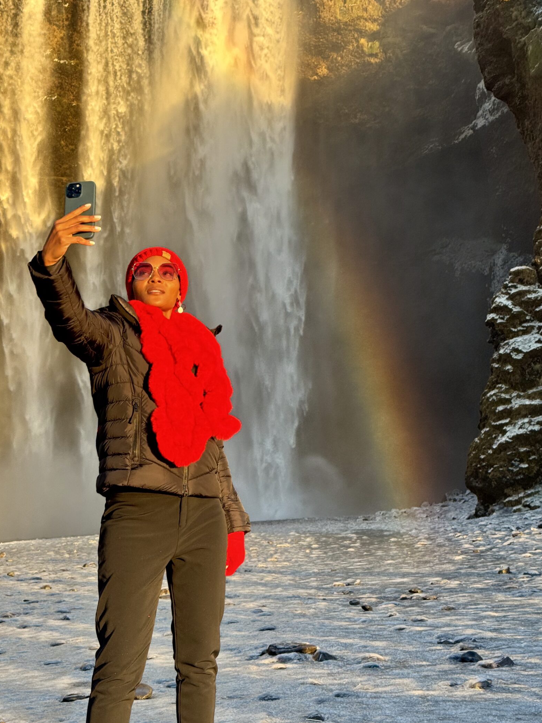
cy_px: 333
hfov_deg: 24.8
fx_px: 1232
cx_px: 260
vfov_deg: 32.7
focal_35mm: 59
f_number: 1.78
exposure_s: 1/621
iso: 64
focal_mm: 6.86
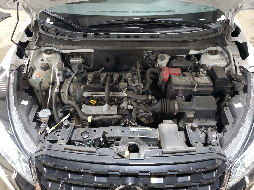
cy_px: 95
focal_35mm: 26
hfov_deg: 67.3
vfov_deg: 53.1
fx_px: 191
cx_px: 127
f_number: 1.5
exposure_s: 1/24
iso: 301
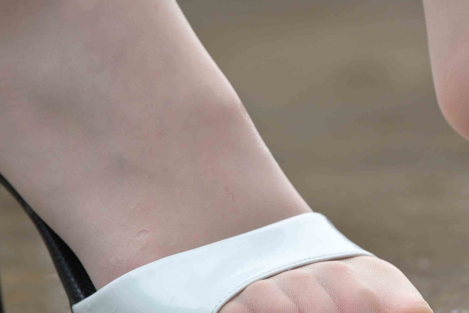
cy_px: 219
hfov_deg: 4.9
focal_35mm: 422
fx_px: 5498
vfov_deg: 3.3
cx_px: 396
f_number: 5
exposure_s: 1/200
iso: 640
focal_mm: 200
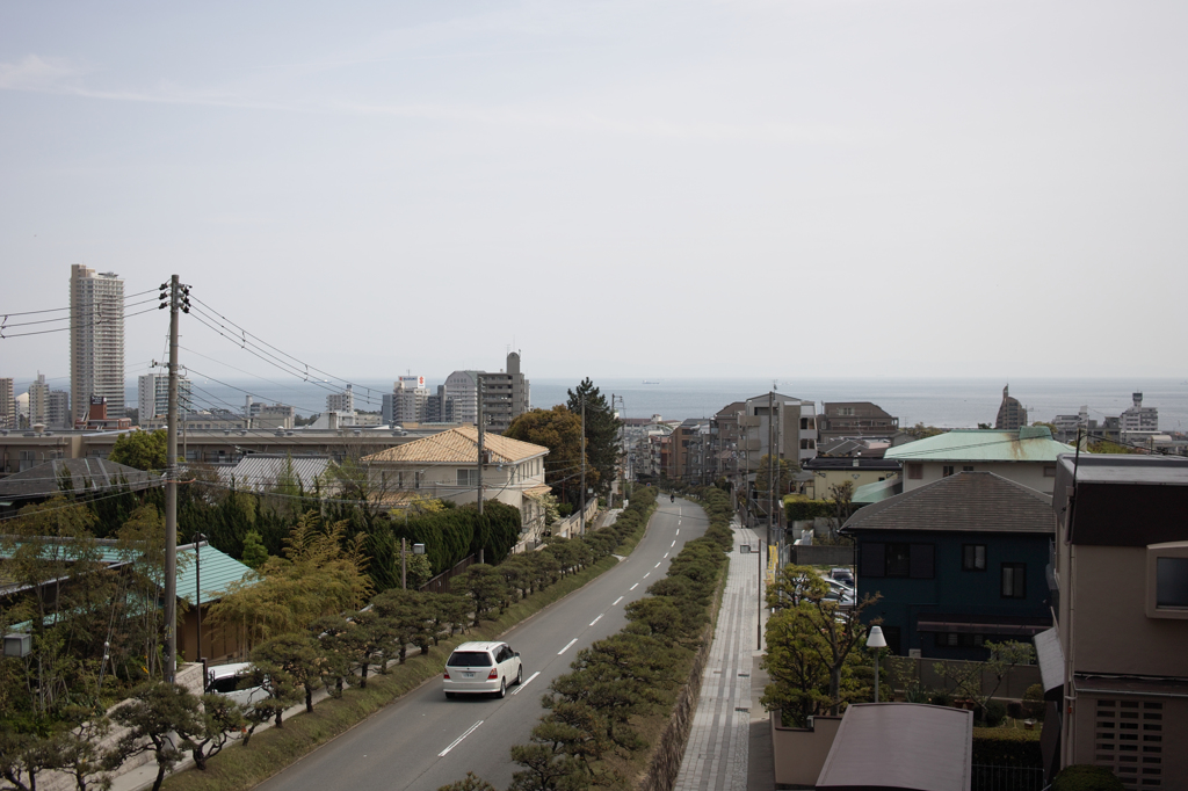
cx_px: 594
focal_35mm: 41
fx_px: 1352
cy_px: 396
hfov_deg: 47.4
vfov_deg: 32.6
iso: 100
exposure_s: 1/1600
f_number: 2.8
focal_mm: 24.2
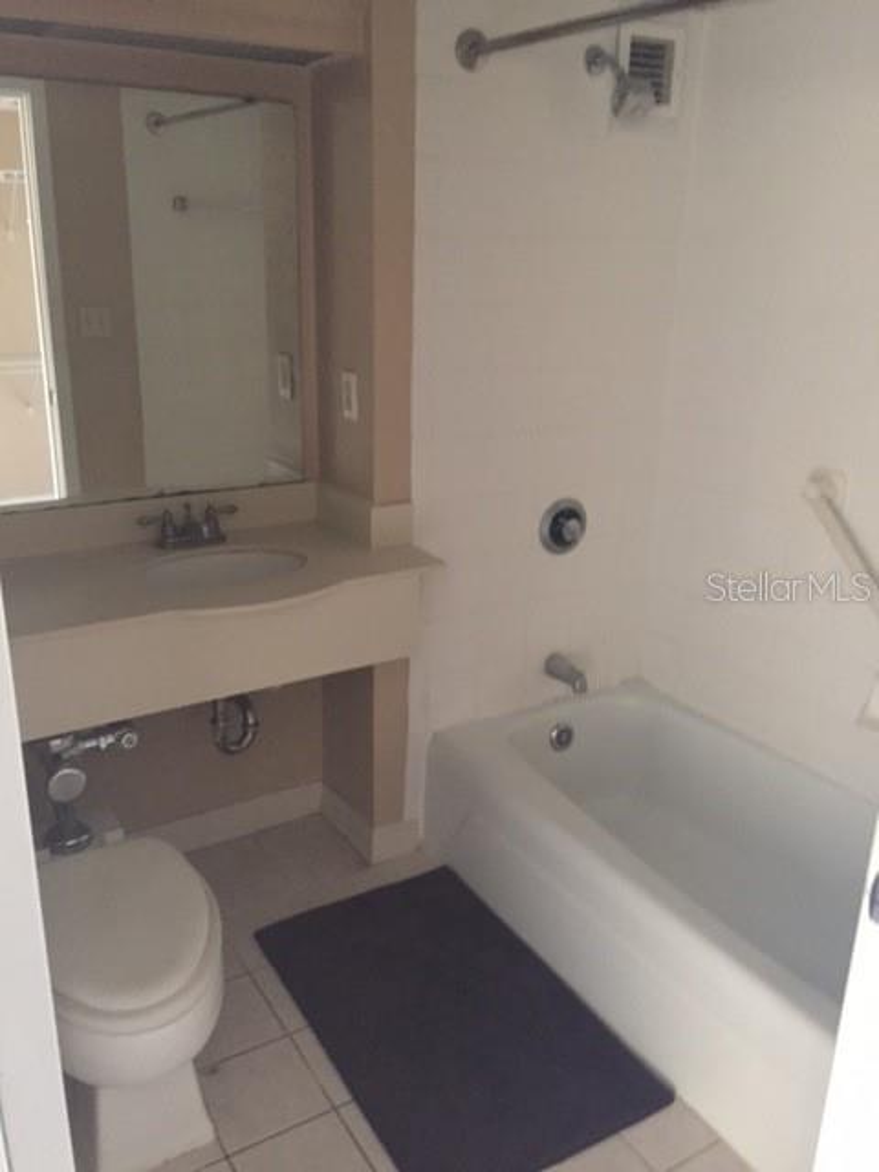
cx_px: 440
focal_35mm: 29
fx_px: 982
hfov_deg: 48.2
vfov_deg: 61.7
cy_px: 586
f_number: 2.2
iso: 500
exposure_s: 1/15
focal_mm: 4.15
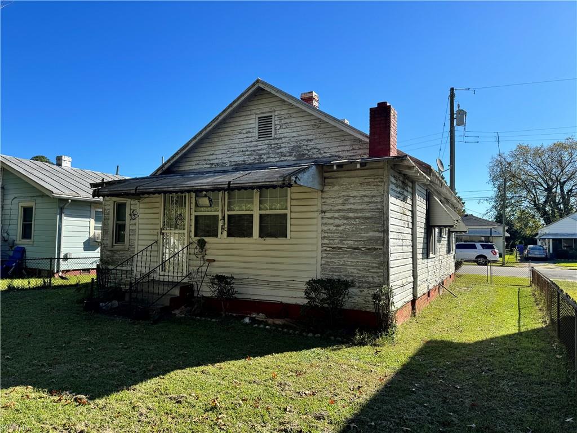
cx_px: 288
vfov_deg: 56.8
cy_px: 216
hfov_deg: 71.6
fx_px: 400
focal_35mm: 24
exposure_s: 1/3096
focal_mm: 6.86
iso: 80
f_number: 1.78
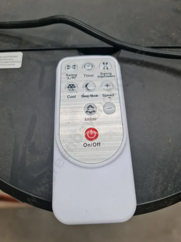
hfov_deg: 54.9
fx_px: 174
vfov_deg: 69.4
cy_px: 121
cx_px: 90
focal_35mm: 25
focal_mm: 7
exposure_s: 1/120
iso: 100
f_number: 1.8
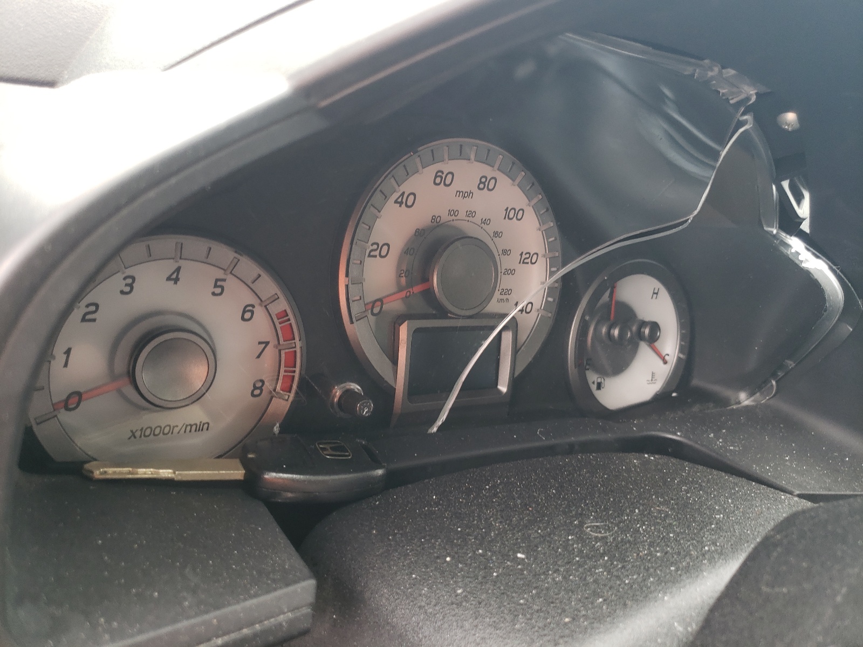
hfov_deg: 67.3
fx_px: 648
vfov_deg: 53.1
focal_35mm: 26
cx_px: 432
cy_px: 324
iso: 53
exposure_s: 1/60.2
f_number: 1.5
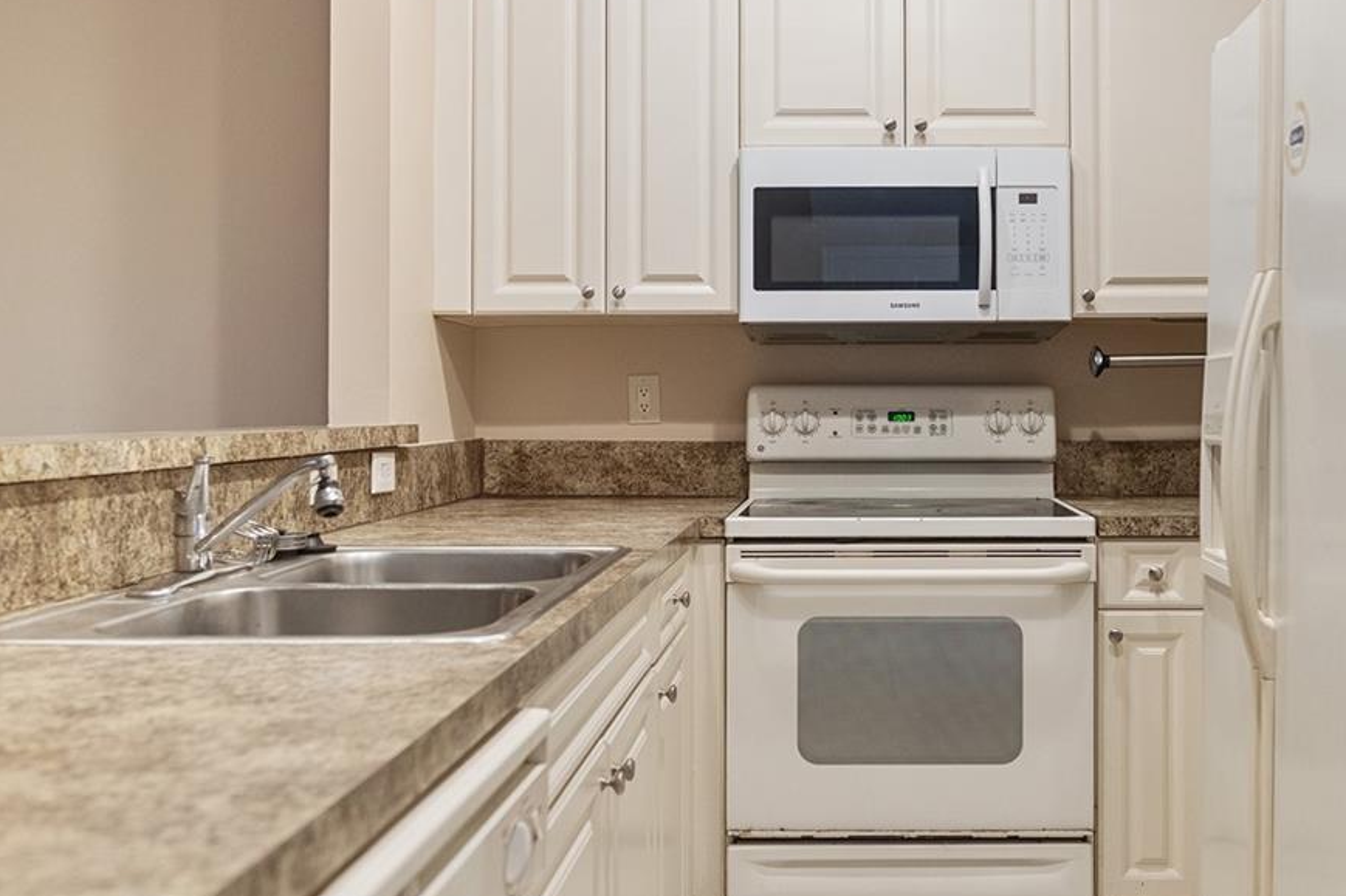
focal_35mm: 33
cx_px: 863
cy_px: 490
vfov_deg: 39.9
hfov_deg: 56.4
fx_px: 1234
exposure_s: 1/125
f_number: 2
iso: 4000
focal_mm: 14
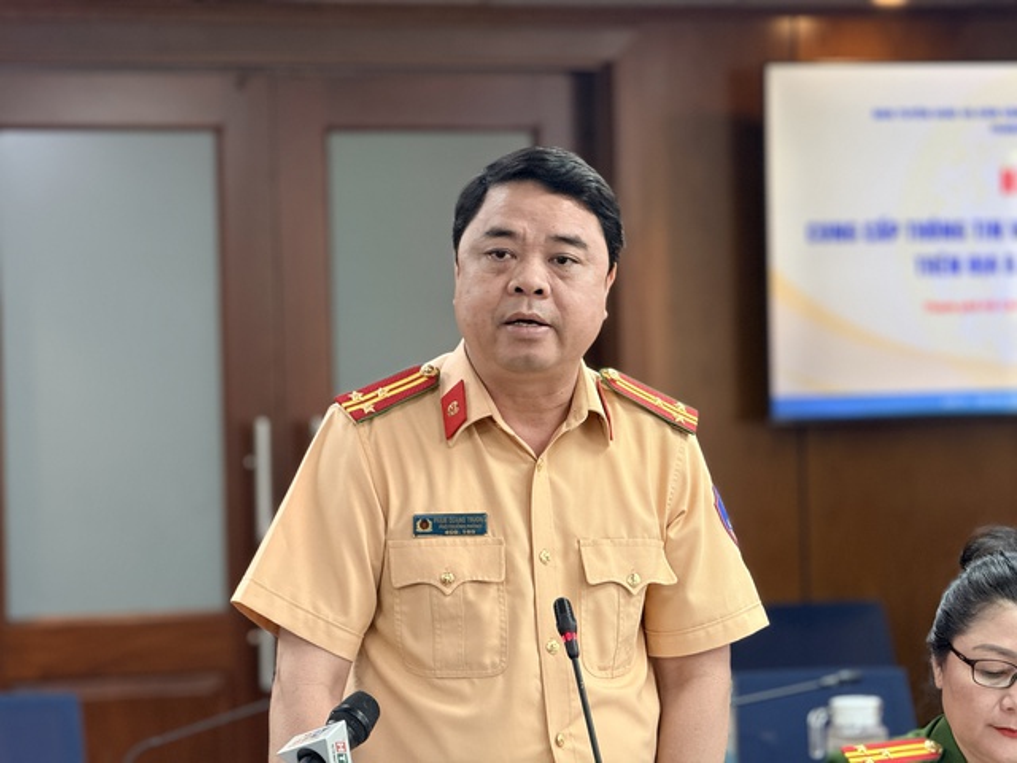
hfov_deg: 16.4
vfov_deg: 12.3
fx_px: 3526
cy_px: 382
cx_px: 508
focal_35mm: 120
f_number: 2.8
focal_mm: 15.66
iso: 250
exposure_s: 1/100
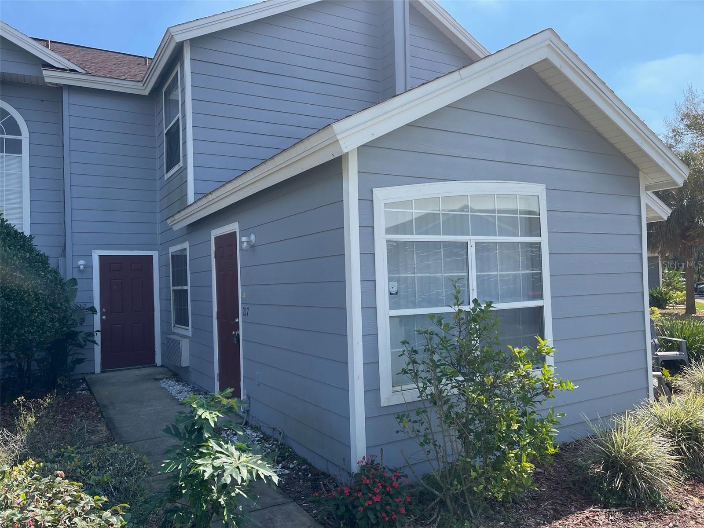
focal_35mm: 26
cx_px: 352
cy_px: 264
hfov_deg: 67.3
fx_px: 529
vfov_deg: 53.1
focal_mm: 5.1
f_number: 1.6
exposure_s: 1/1767
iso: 32
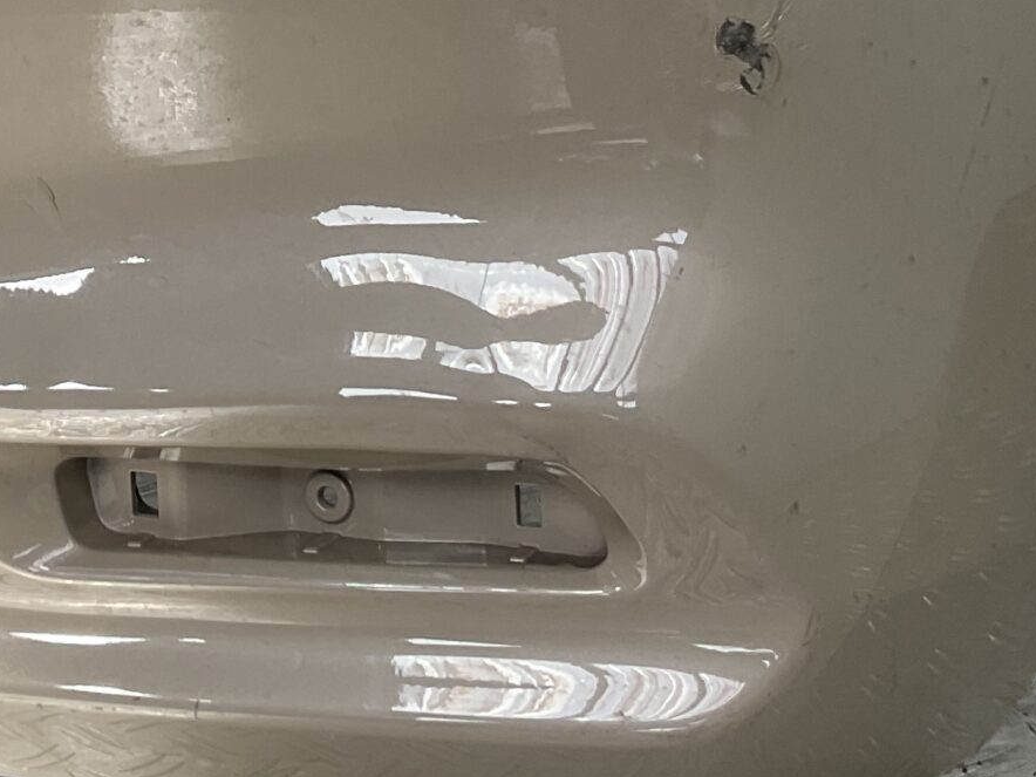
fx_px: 2514
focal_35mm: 84
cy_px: 86
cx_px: 104
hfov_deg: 22.7
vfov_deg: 17.3
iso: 16
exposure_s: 1/302
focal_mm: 3
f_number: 1.8
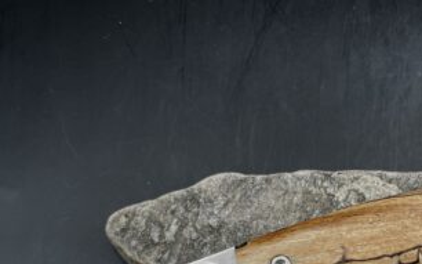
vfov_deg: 22.6
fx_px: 621
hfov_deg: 37.0
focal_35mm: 54
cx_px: 292
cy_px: 289
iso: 32
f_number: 1.6
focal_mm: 4.2
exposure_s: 1/102
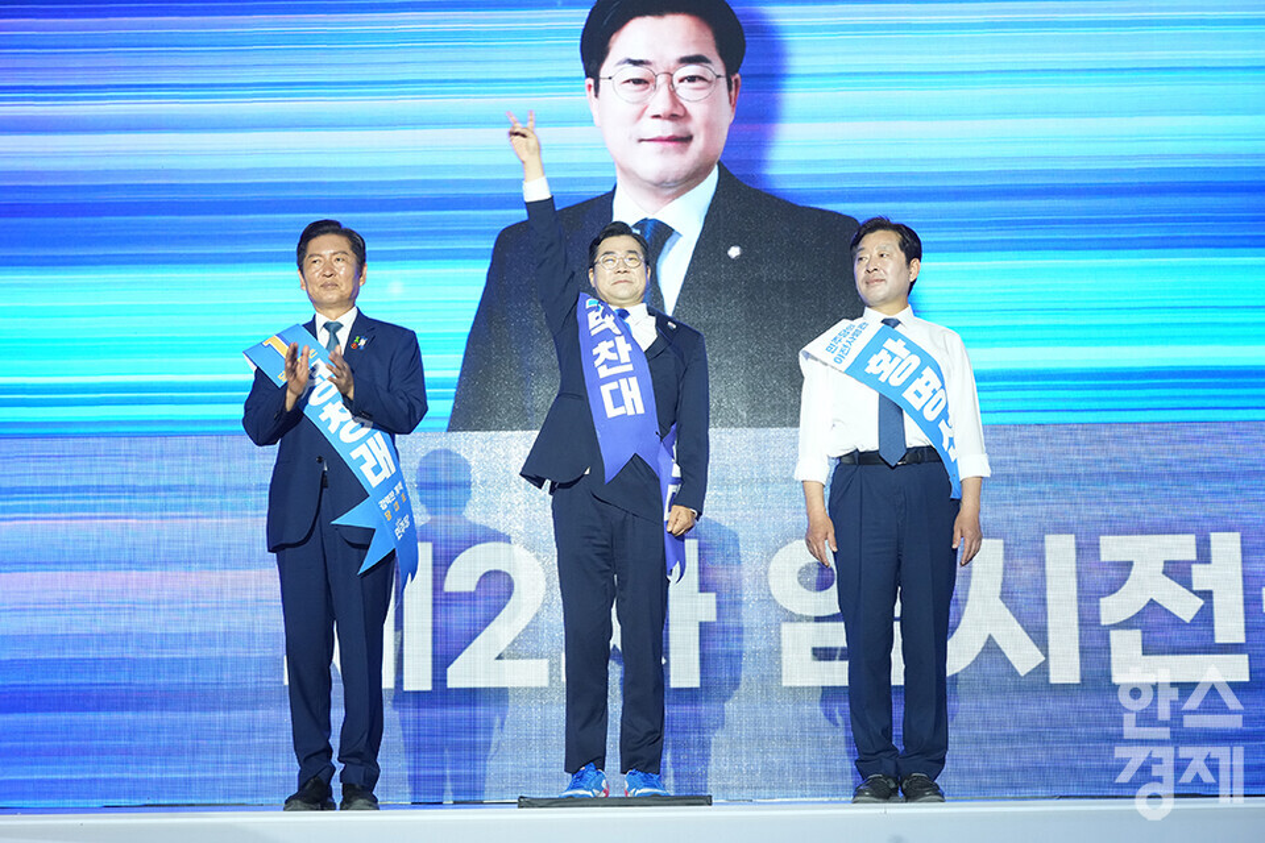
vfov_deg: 19.5
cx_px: 632
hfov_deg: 28.8
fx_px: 2460
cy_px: 422
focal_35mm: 70
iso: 3200
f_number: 8
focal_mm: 70
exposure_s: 1/160
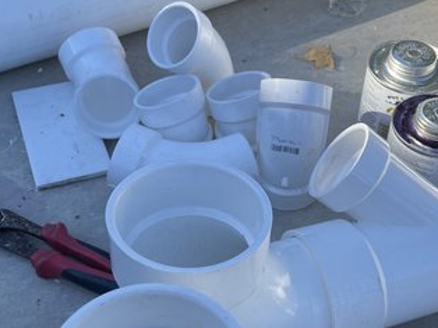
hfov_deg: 36.0
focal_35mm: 53
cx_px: 272
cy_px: 228
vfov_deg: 27.3
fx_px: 670
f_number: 1.6
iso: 32
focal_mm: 4.2
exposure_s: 1/1261
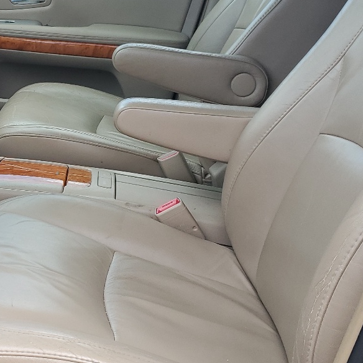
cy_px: 153
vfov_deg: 27.3
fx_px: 747
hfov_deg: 26.2
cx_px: 22
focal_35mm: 63
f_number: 1.5
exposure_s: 1/526
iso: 50
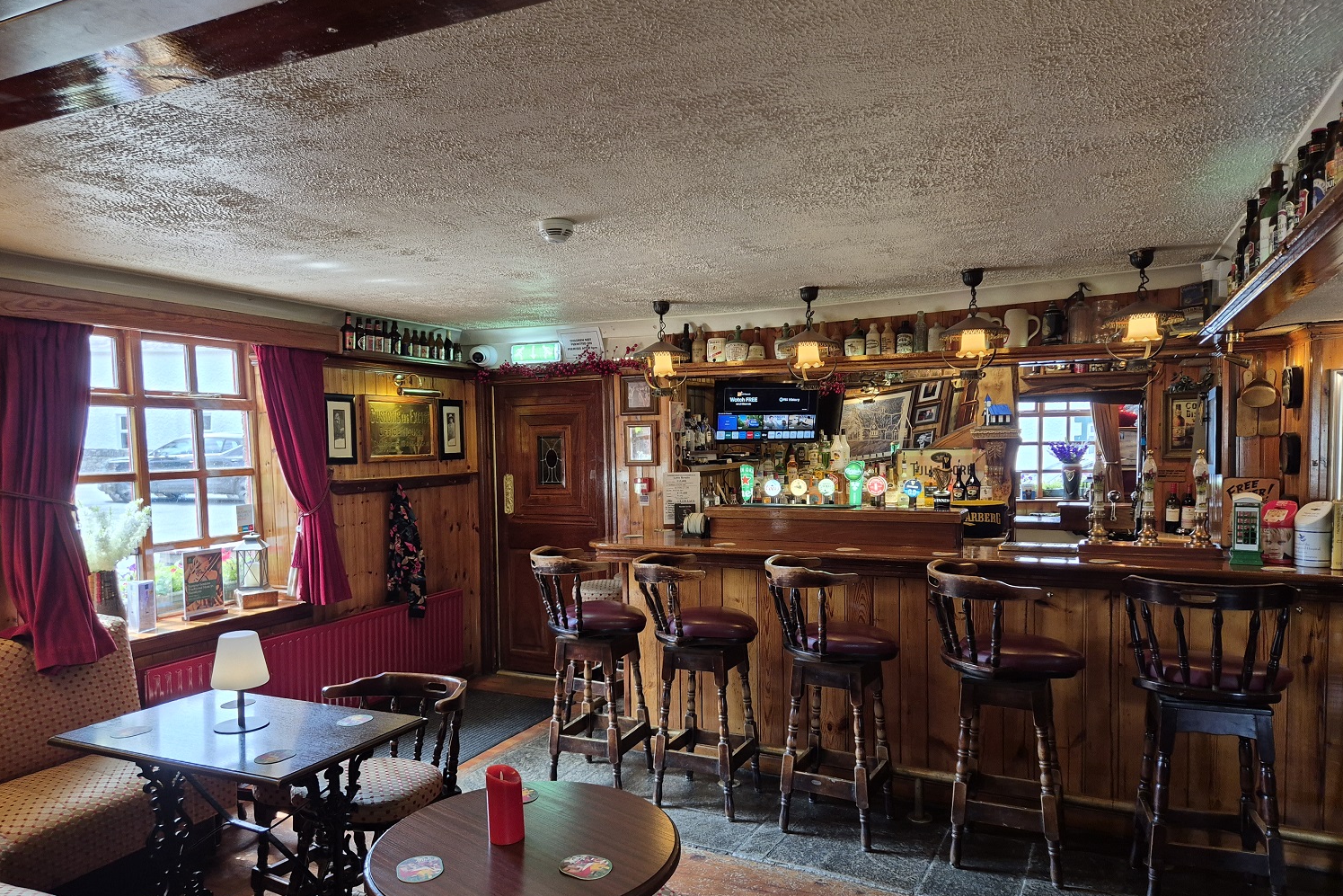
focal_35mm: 24
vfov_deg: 53.1
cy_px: 487
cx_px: 670
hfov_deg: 73.7
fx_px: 895
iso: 200
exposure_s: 1/100
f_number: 1.8
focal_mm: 5.4
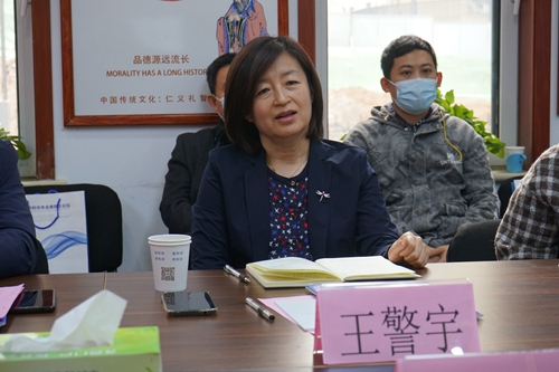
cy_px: 186
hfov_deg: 28.9
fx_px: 1087
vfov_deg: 19.4
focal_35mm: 70
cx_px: 280
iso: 1600
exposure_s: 1/80
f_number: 9
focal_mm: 70
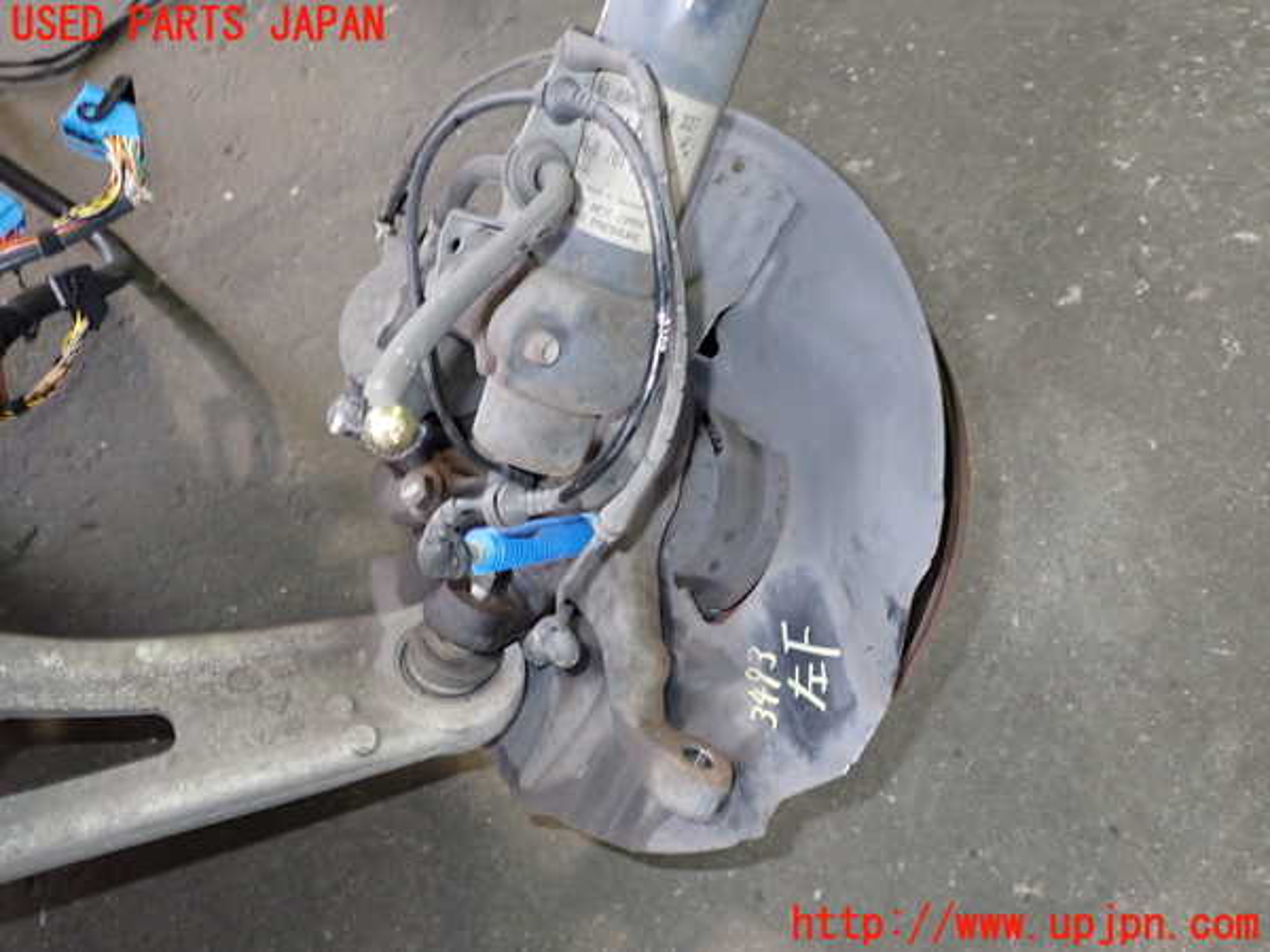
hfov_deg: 60.0
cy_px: 476
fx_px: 1101
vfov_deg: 46.8
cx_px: 635
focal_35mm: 30
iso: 500
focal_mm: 5.4
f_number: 6.3
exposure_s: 1/6
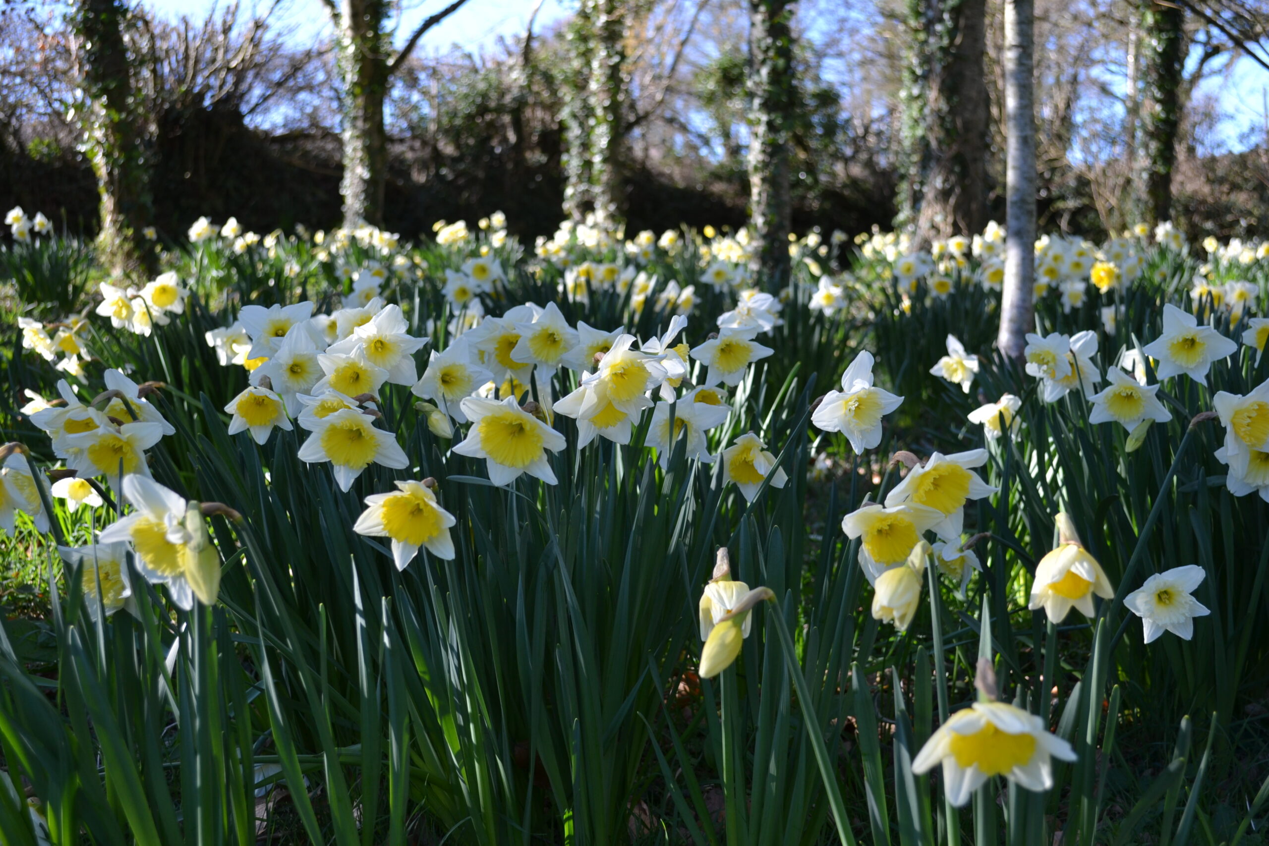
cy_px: 423
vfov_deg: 26.5
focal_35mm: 51
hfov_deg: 38.9
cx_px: 634
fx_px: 1798
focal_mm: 34
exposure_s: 1/125
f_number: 5.6
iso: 100
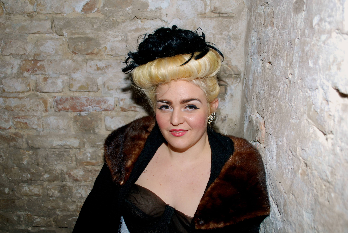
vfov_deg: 43.7
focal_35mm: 30
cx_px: 174
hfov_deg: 61.9
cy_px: 116
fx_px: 290
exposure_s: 1/60
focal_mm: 20
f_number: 4
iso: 200
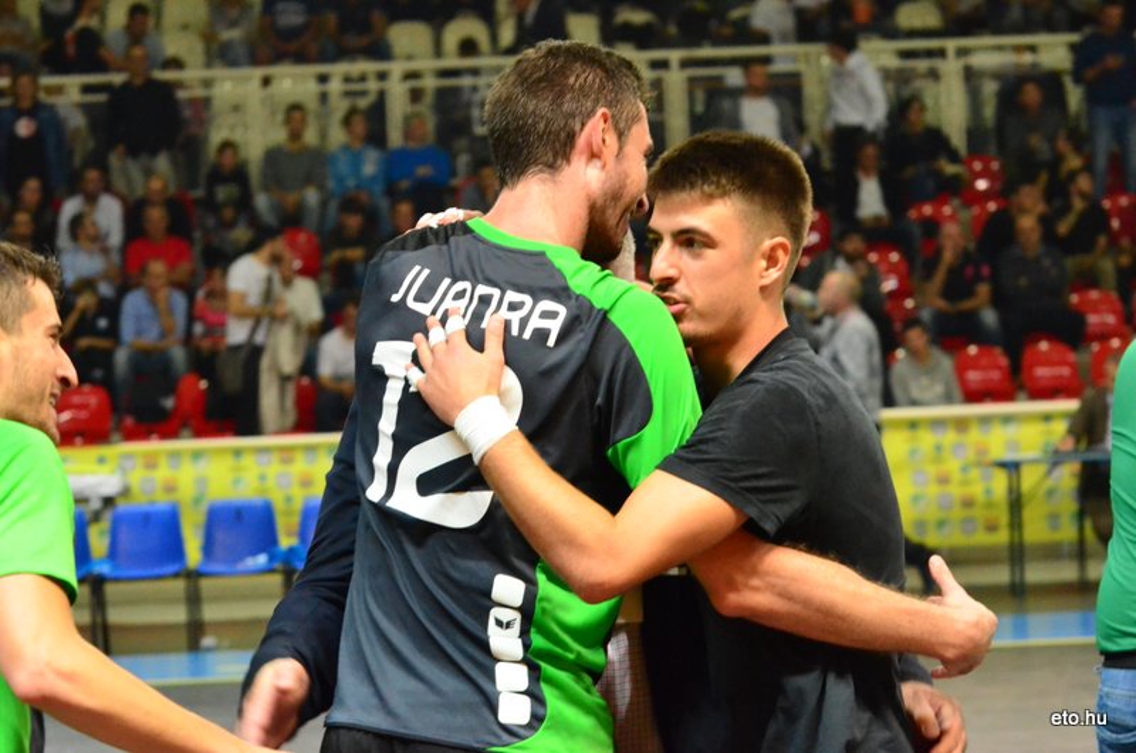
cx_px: 568
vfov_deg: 9.6
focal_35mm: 142
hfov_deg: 14.4
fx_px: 4488
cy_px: 376
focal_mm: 95
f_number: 6.3
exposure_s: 1/250
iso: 6400
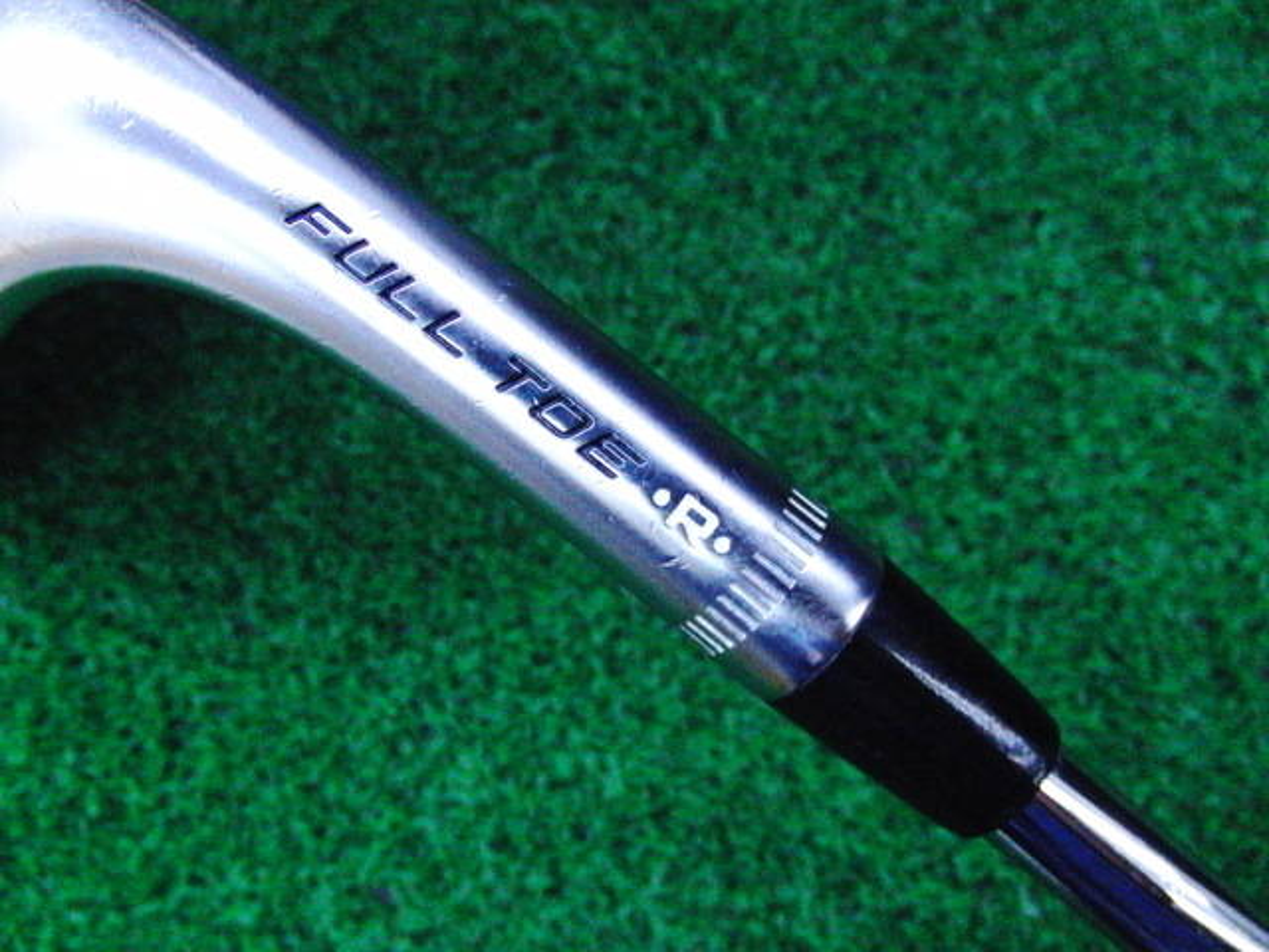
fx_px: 1356
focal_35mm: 37
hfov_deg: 50.1
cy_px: 476
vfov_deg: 38.7
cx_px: 634
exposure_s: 1/400
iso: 3200
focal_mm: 6.42
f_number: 3.6
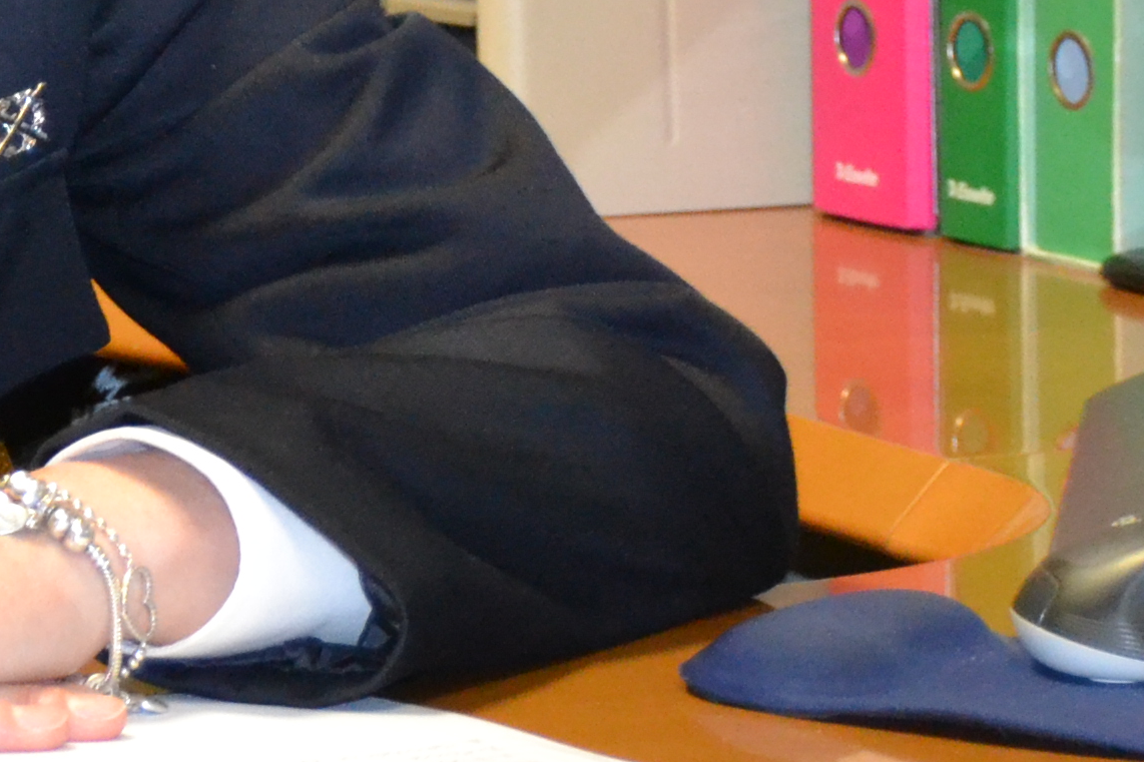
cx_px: -780
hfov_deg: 8.7
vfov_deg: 5.9
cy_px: -555
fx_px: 7307
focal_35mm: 230
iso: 2500
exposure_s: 1/60
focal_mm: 38
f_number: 4.8
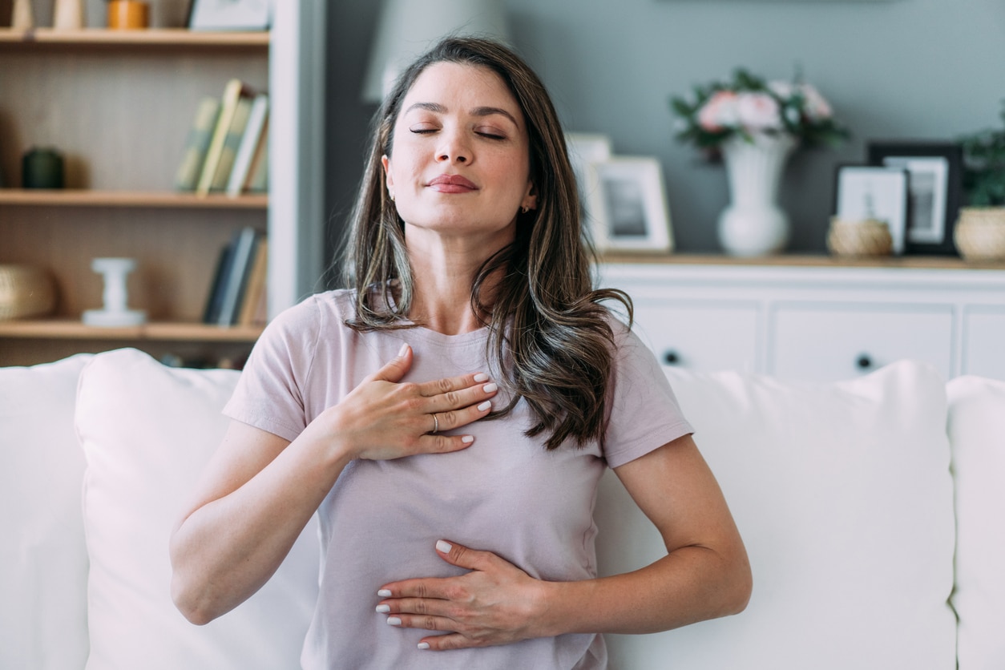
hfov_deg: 36.2
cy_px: 335
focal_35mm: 55
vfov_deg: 24.6
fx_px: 1535
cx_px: 502
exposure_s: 1/400
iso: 800
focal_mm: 55
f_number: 2
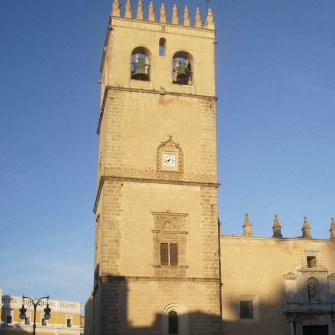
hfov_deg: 31.5
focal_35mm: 53
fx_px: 580
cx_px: 263
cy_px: 201
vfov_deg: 32.1
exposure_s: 1/250
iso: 50
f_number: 4.3
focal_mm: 5.8
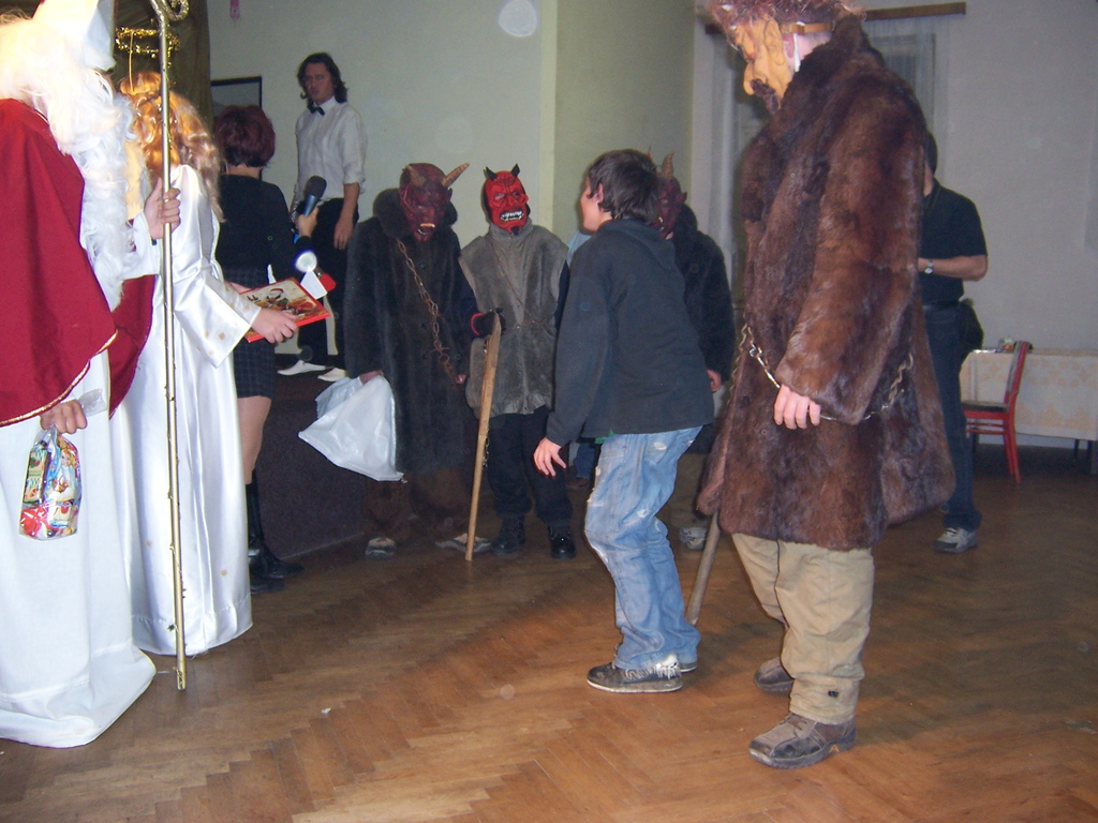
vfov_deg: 42.9
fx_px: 1047
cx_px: 549
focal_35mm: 33
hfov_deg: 55.4
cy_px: 412
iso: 140
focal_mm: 5.5
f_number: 2.8
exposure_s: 1/60
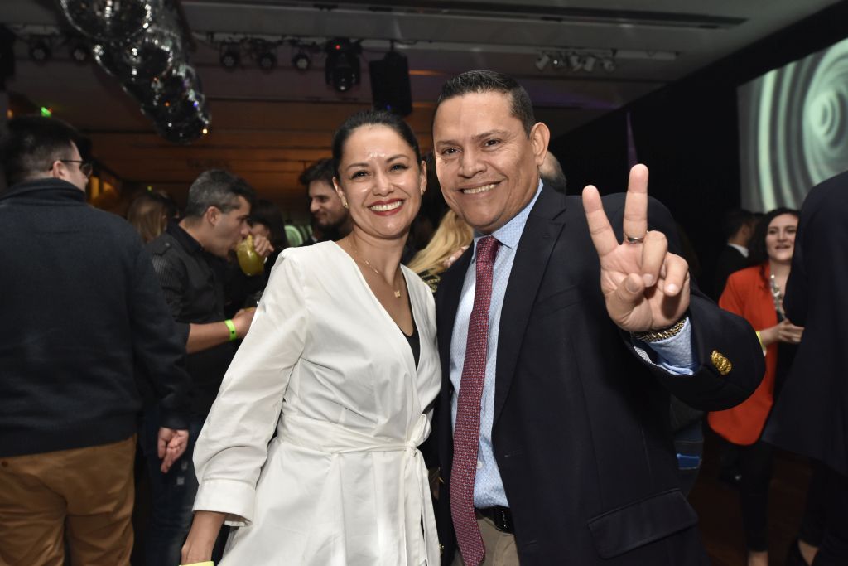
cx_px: 424
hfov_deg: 61.9
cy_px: 283
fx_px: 707
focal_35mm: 30
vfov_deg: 43.6
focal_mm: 20
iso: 1000
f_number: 5
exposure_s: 1/25
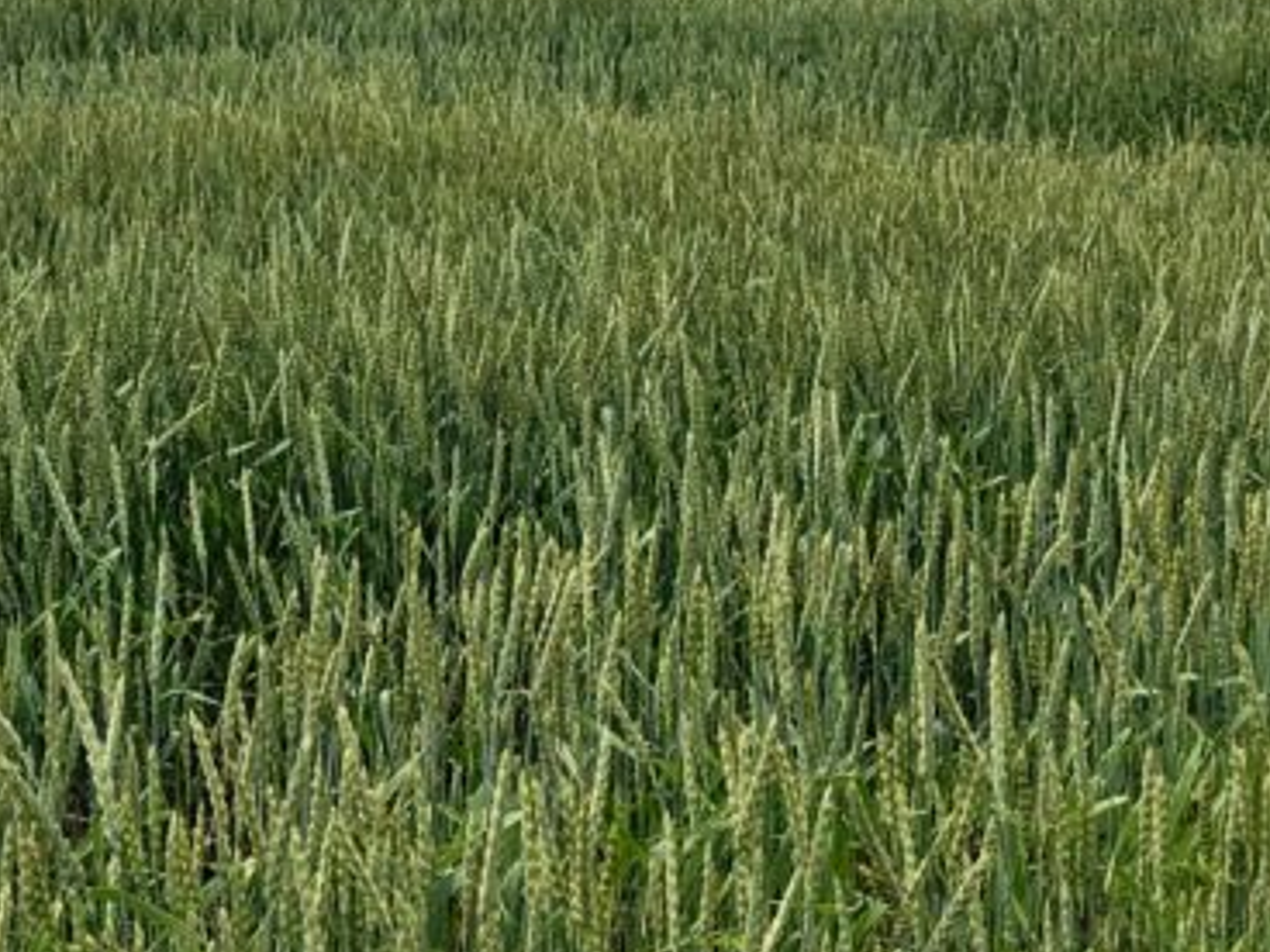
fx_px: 2862
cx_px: 638
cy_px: -135
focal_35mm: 78
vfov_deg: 18.1
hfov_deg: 25.0
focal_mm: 4
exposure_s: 1/2525
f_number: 1.8
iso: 20
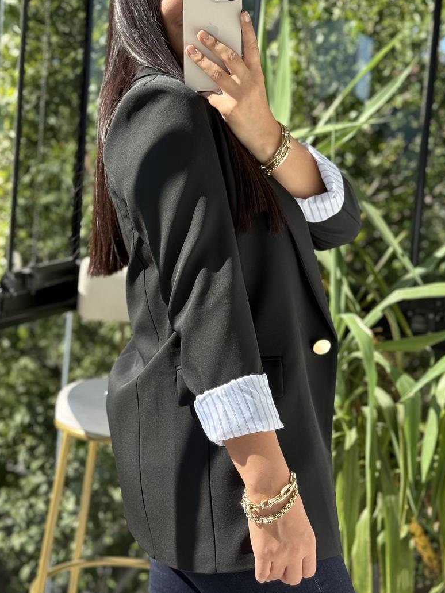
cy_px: 240
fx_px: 1063
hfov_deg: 23.6
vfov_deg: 31.1
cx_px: 216
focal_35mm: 62
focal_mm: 6.76
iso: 64
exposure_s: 1/657
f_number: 1.78
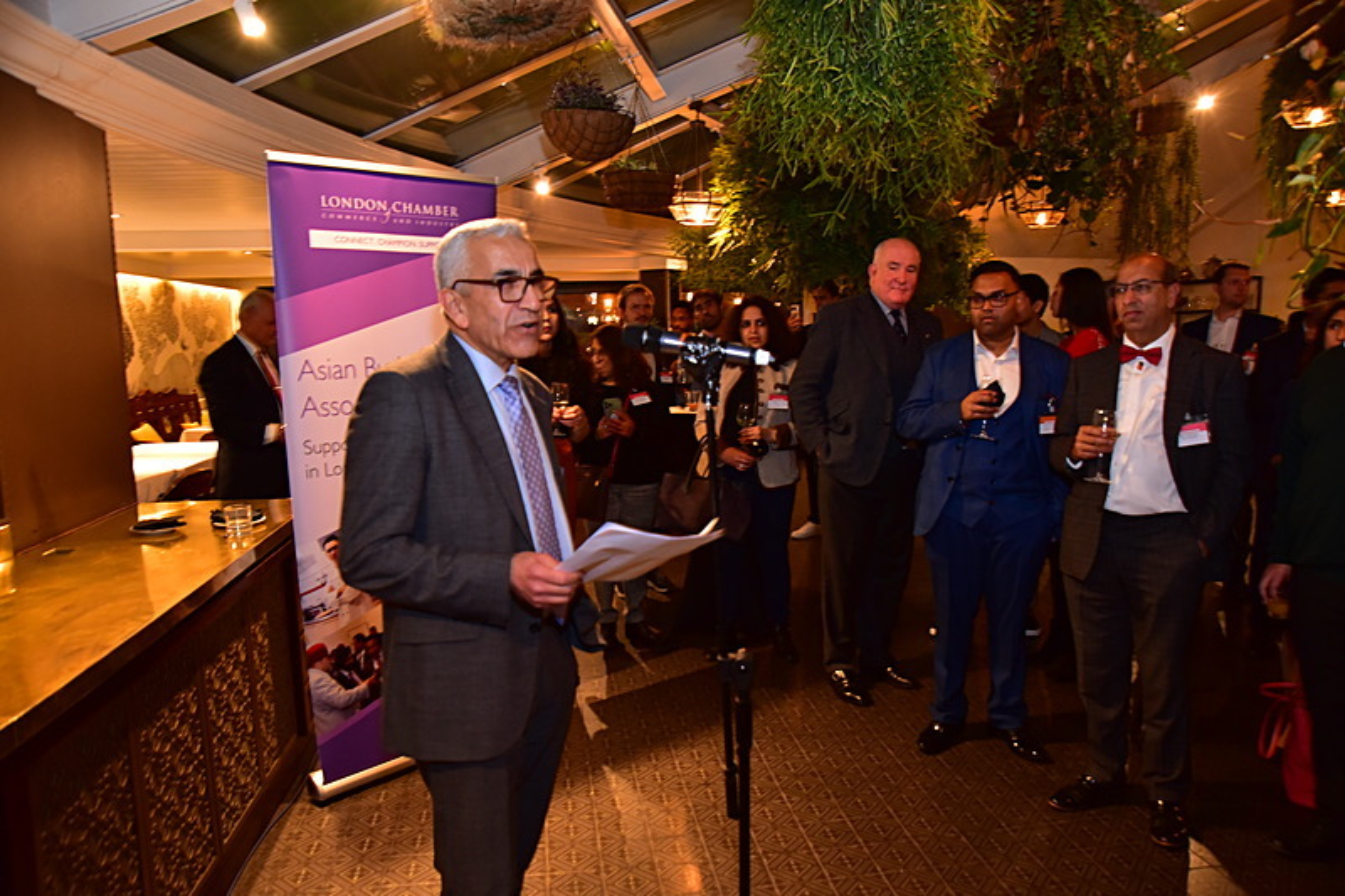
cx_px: 672
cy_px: 448
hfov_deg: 73.8
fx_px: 896
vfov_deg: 53.1
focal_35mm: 24
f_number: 4
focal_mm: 24
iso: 1600
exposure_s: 1/25
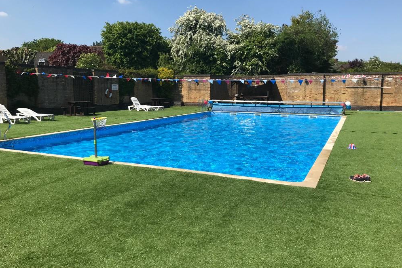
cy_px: 124
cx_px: 203
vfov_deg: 43.6
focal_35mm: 30
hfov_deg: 61.9
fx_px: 335
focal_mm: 3.99
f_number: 1.8
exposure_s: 1/2457
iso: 20
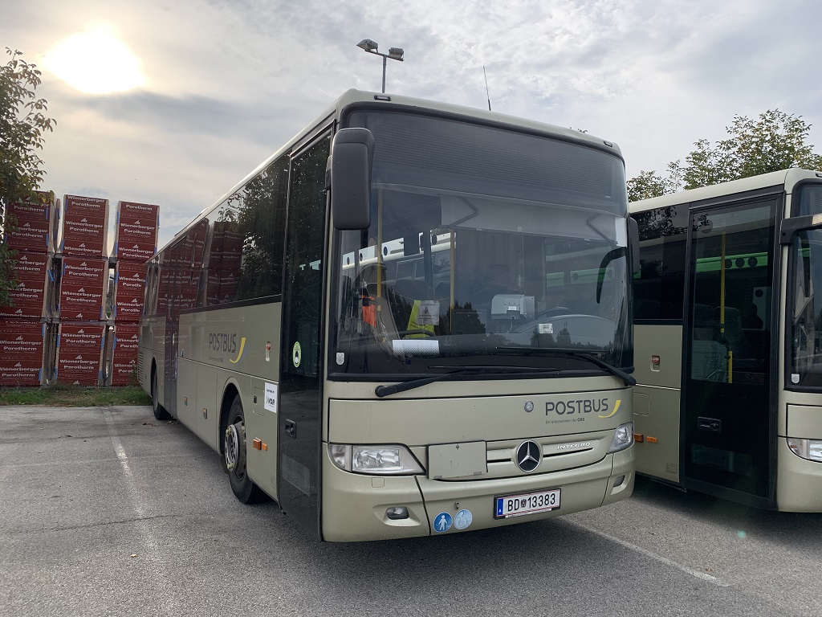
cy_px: 308
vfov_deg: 53.1
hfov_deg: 67.3
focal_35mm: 26
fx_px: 617
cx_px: 411
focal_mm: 4.25
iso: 25
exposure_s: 1/1812
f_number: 1.8
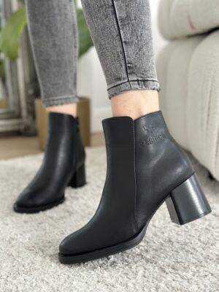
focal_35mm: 48
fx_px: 405
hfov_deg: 30.3
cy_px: 146
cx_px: 110
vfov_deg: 39.7
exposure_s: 1/50
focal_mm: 6.86
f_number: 1.78
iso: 400
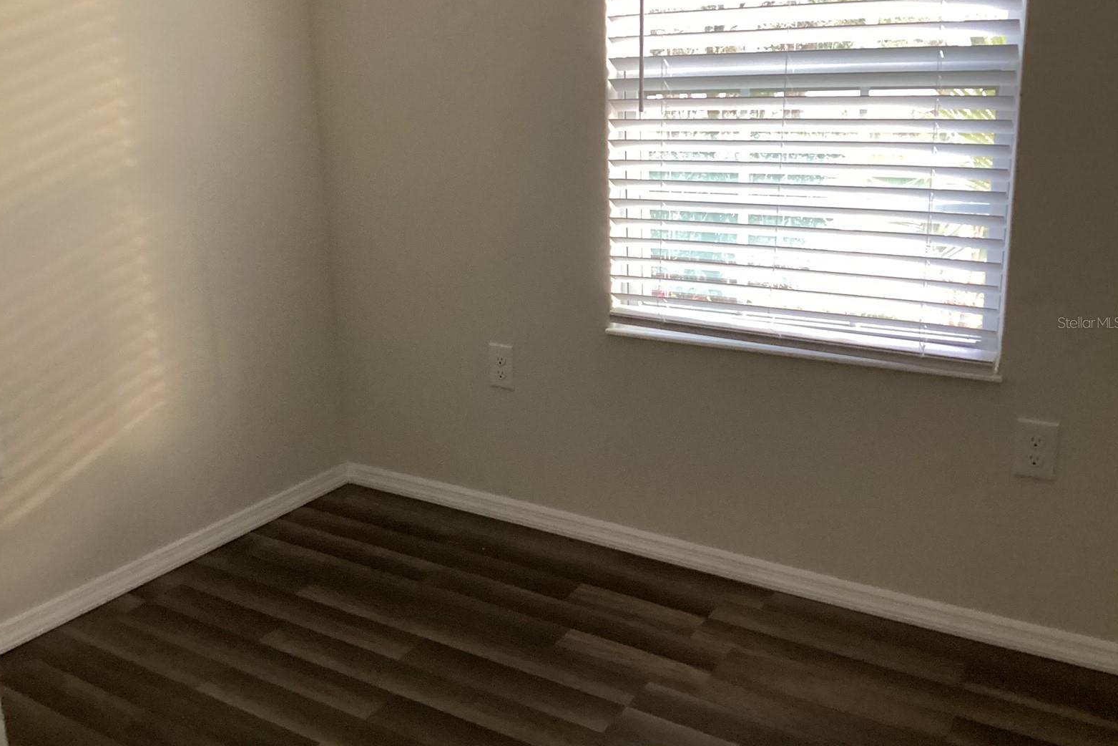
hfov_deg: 57.2
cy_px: 322
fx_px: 1025
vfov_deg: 39.9
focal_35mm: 33
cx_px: 553
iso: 250
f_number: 2.4
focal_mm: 3.3
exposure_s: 1/40
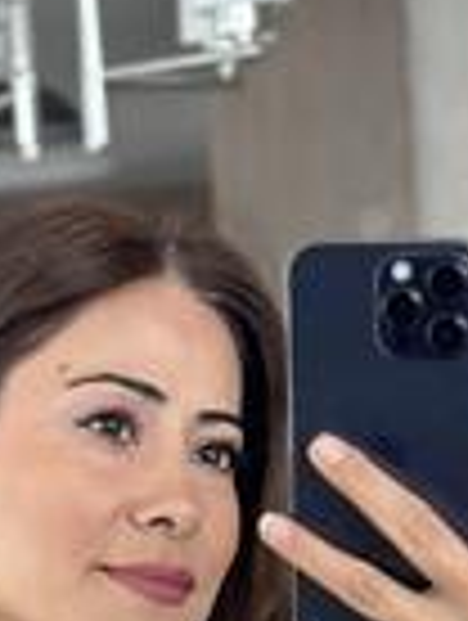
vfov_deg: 10.6
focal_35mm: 176
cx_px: 99
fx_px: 3163
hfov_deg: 8.4
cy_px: 1066
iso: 160
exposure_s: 1/60
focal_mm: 6.86
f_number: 1.78
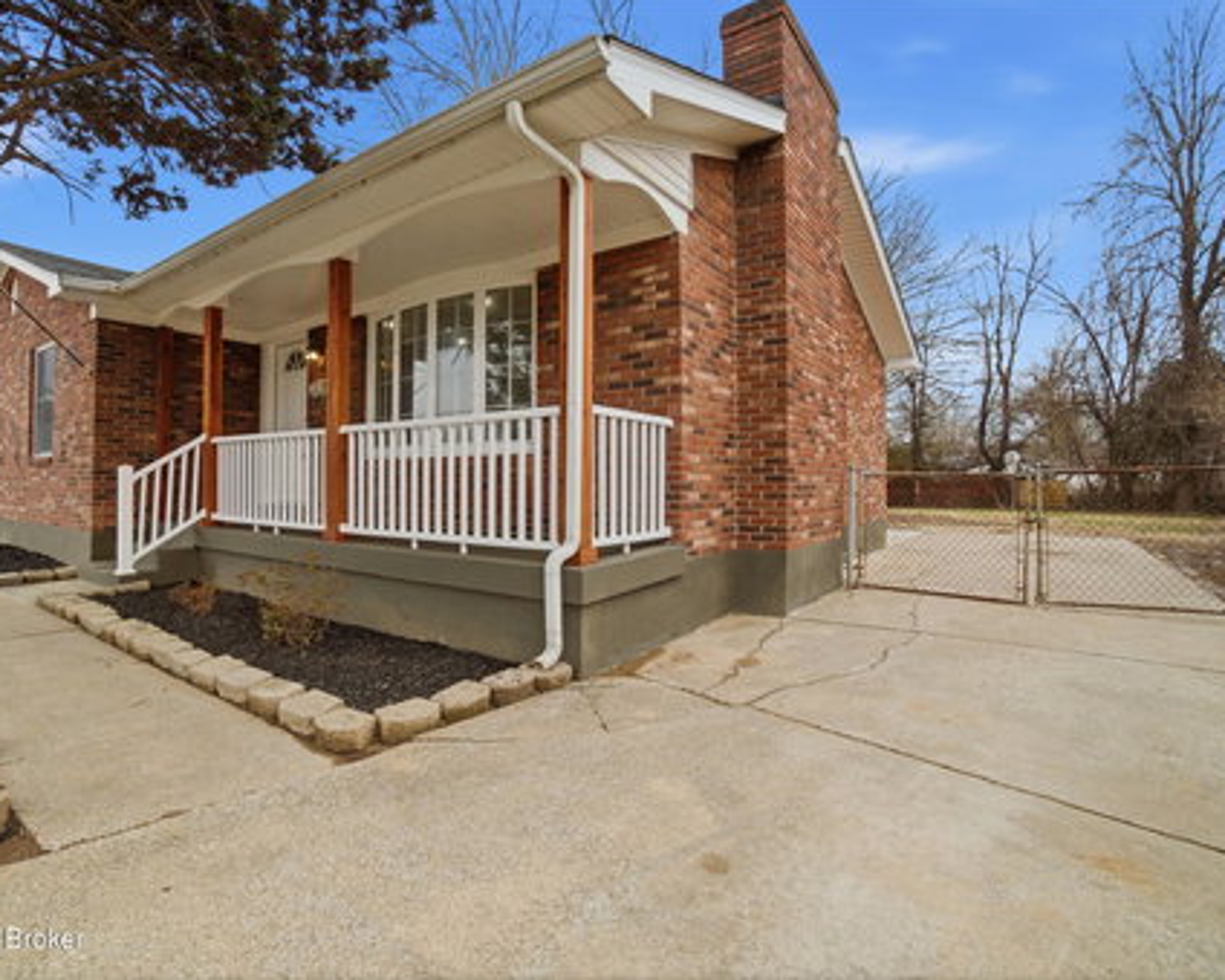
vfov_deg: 77.0
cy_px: 489
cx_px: 566
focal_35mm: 17
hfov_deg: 89.5
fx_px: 616
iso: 400
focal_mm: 10
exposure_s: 1/1600
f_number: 11
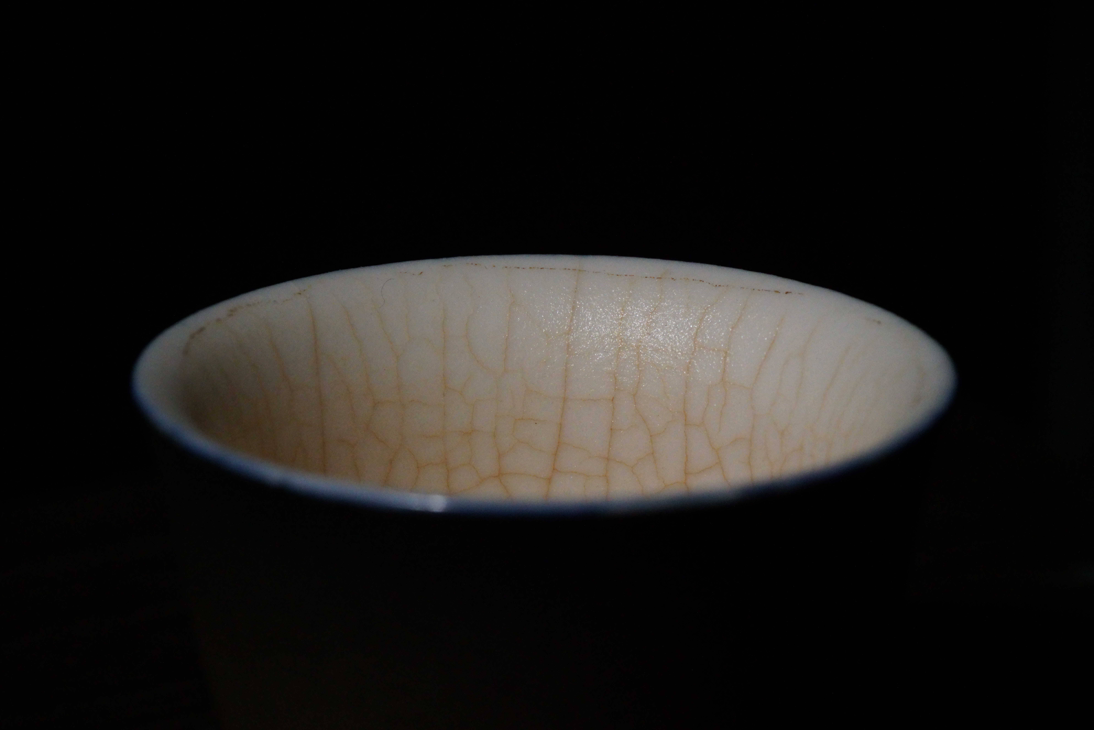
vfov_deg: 6.9
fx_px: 6078
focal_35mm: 200
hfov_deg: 10.3
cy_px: 365
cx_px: 547
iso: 10000
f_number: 11
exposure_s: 1/3200
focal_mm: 200
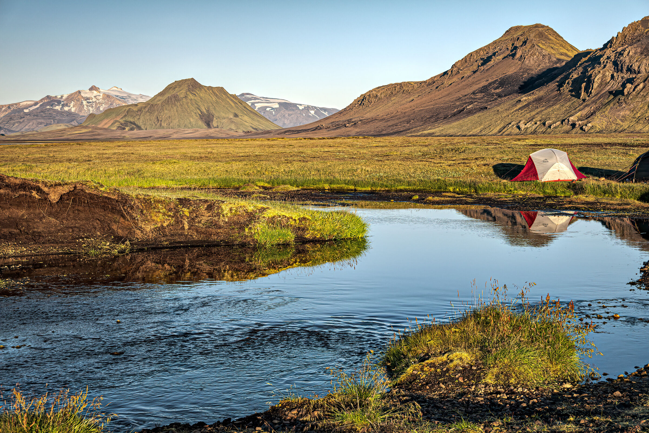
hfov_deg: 33.4
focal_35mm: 60
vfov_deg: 22.6
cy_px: 216
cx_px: 324
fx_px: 1082
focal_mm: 22
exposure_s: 1/200
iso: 64
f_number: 4.5
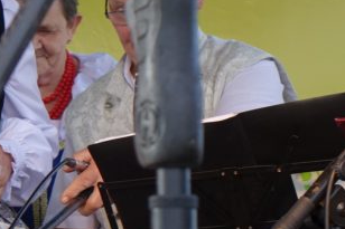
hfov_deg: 10.0
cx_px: -88
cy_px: 160
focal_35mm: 203
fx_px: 1944
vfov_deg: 6.8
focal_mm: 22.4
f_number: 4
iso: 125
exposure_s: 1/200
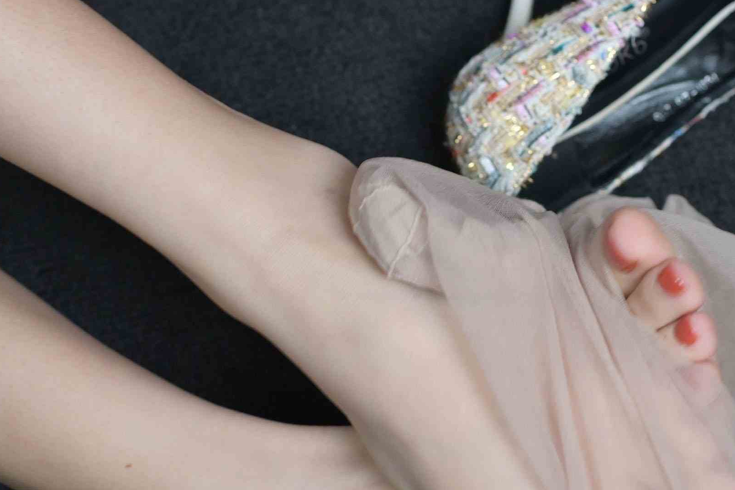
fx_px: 2041
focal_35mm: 100
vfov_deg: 13.7
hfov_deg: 20.4
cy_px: 295
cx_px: 475
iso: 800
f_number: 4
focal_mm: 35
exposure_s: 1/160
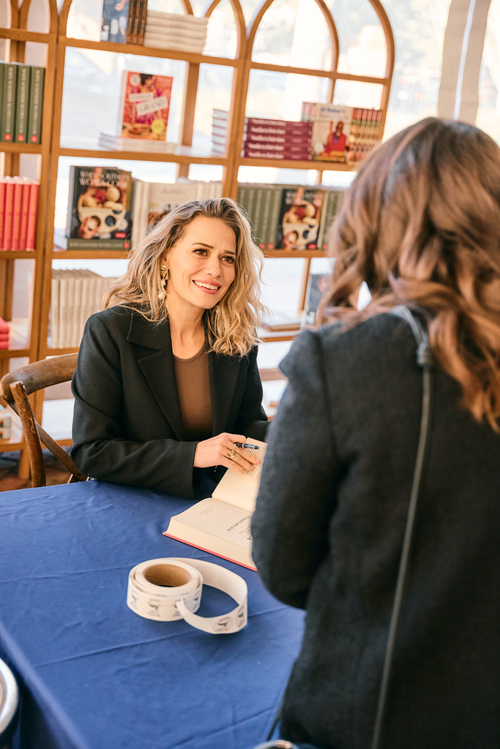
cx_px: 250
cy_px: 374
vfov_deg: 41.9
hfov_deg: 28.7
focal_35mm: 47
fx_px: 979
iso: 1600
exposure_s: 1/400
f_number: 2.8
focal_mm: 47
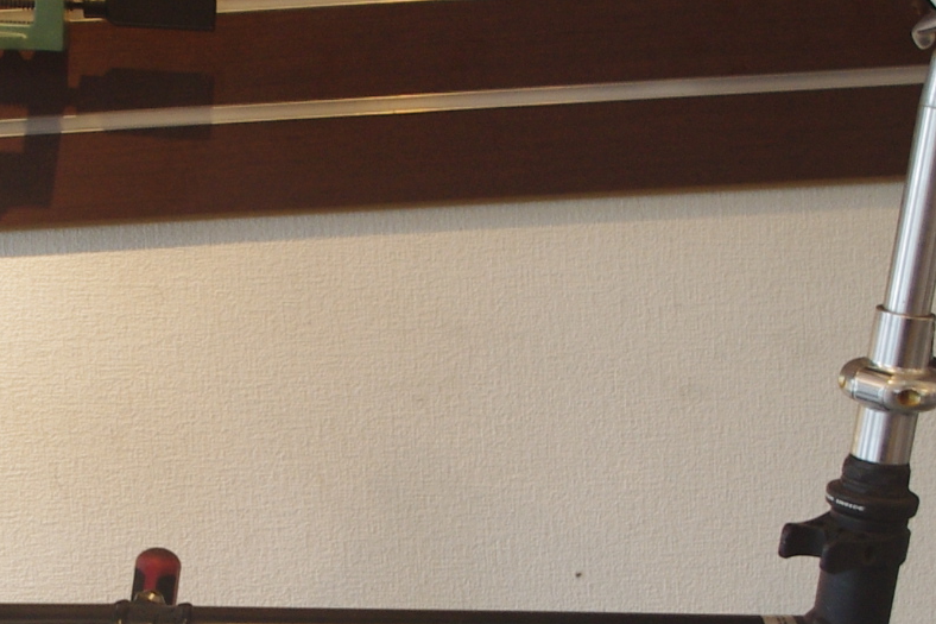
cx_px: 169
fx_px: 3041
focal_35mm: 117
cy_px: 561
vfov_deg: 11.6
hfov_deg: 17.3
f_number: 4
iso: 400
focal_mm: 20
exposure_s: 1/50
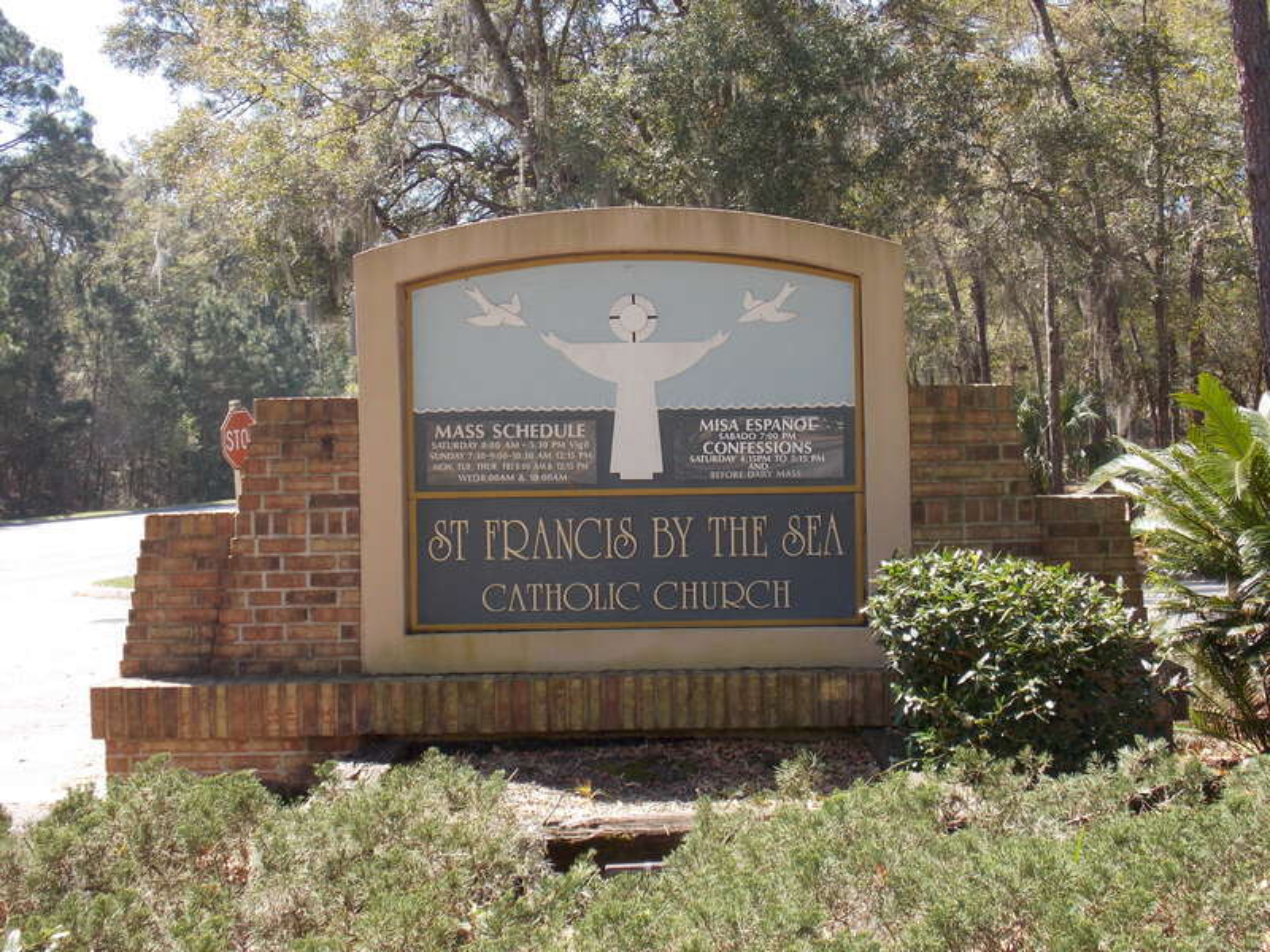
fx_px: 1688
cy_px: 476
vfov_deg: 31.5
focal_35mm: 46
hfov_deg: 41.2
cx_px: 635
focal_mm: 8.1
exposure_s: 1/200
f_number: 3.7
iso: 80
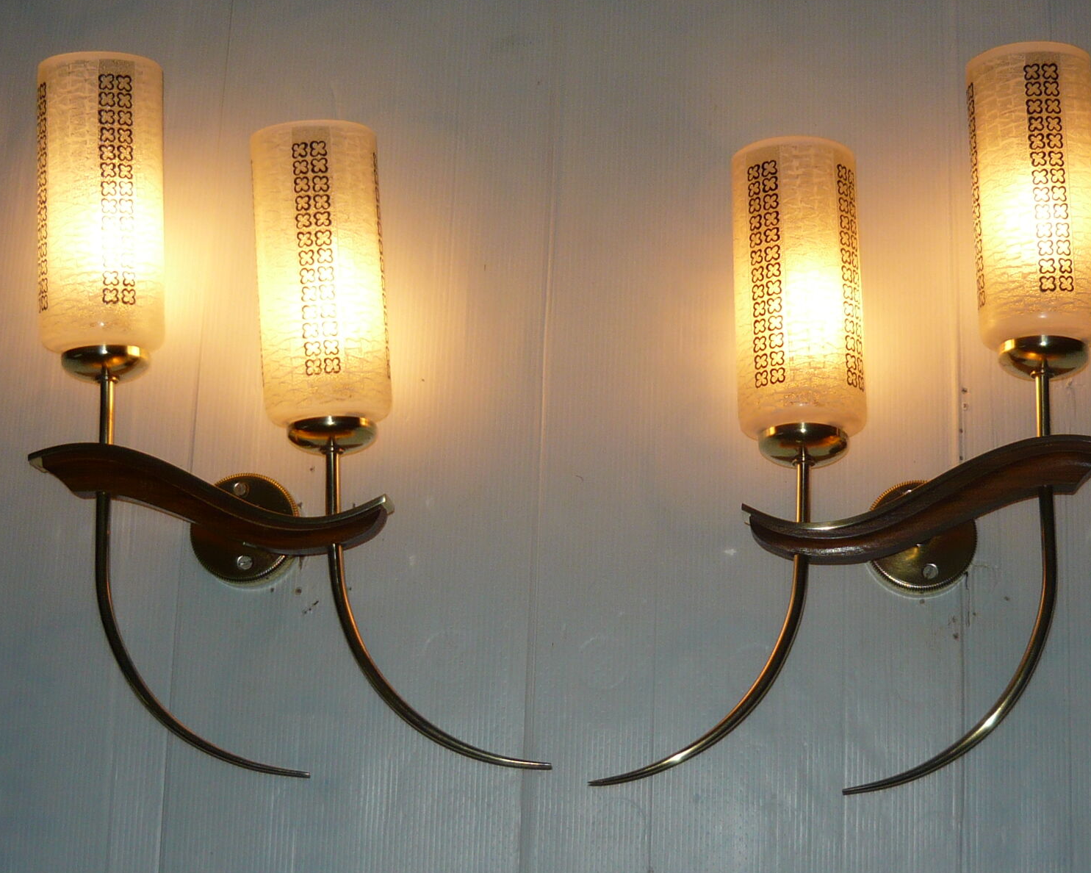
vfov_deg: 25.0
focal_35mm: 61
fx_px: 1970
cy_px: 436
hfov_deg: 31.0
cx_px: 572
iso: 100
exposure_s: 1/160
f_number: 2.9
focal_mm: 6
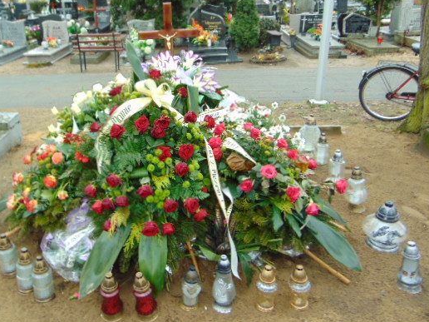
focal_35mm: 31
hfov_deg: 57.9
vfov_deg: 45.4
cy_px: 144
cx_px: 170
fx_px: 384
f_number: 3
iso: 80
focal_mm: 4.5
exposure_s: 1/40
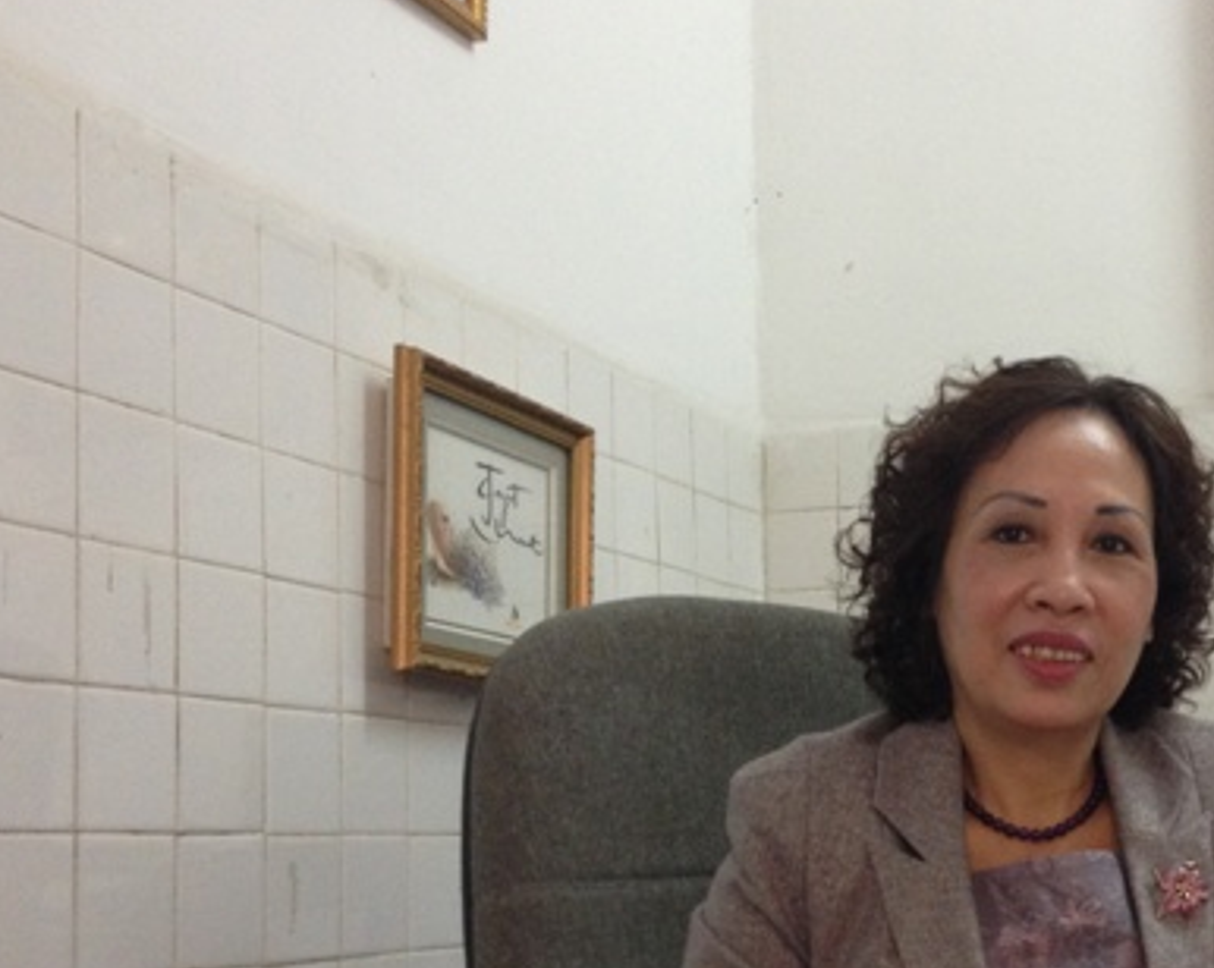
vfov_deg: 25.1
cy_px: 702
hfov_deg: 30.4
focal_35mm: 60
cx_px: 1047
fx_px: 2154
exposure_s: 1/20
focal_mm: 4.13
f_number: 2.4
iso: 200
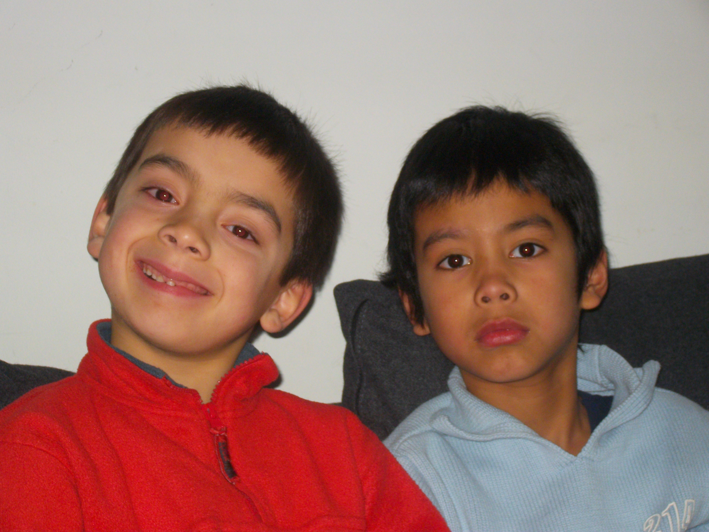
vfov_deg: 14.5
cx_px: 354
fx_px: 2089
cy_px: 266
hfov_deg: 19.3
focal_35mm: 102
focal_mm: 17.1
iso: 197
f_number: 5.3
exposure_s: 1/125
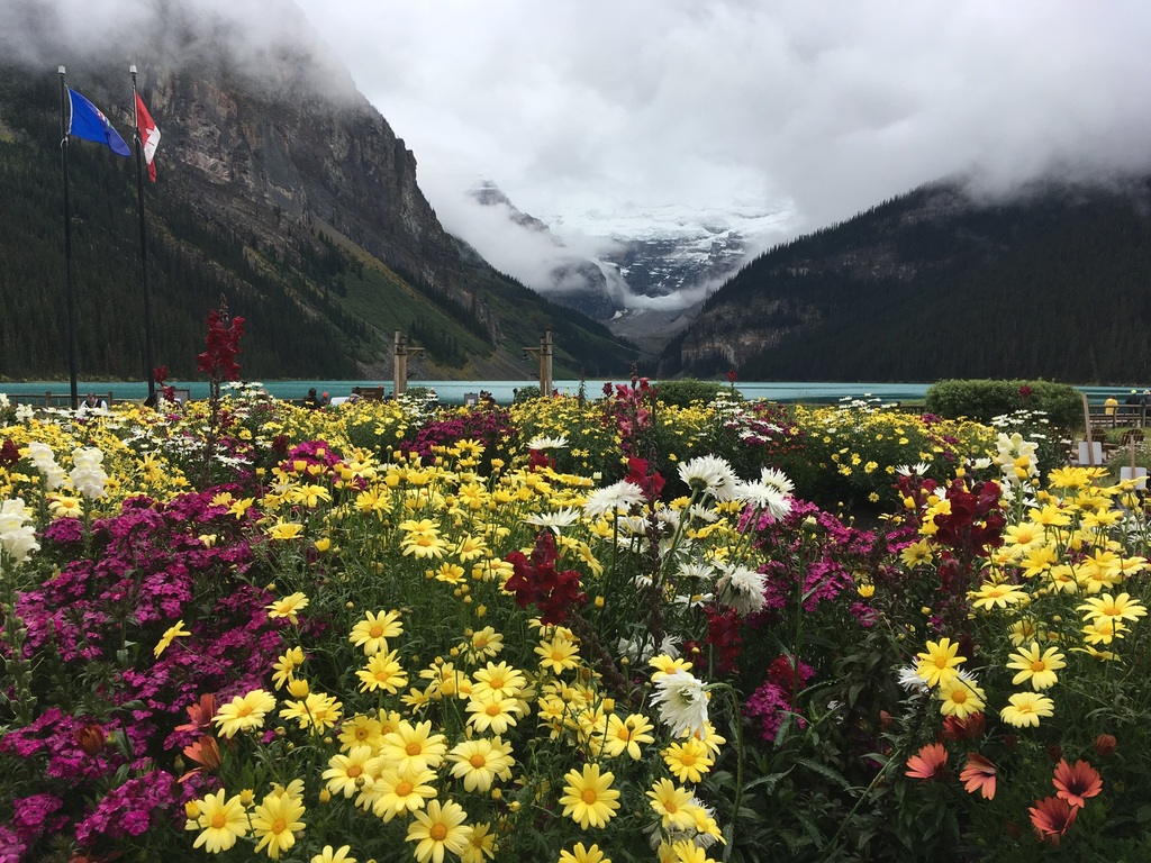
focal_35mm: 29
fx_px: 964
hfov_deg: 61.7
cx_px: 576
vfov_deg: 48.2
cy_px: 432
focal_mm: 4.15
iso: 25
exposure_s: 1/761
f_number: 2.2
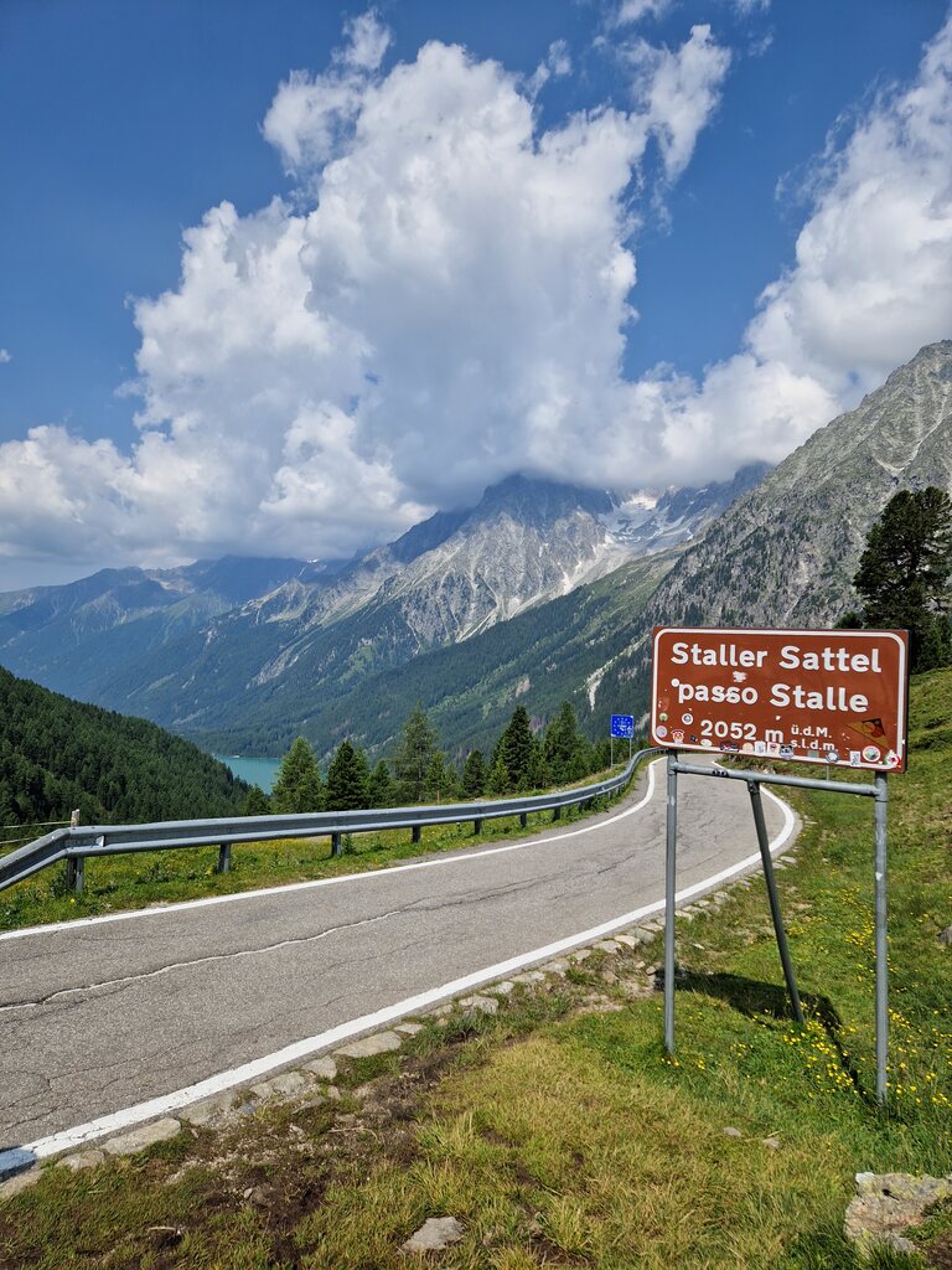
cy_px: 635
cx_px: 476
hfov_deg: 58.9
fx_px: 843
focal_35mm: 23
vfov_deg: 73.9
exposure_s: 1/2792
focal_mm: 5.4
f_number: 1.8
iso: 50
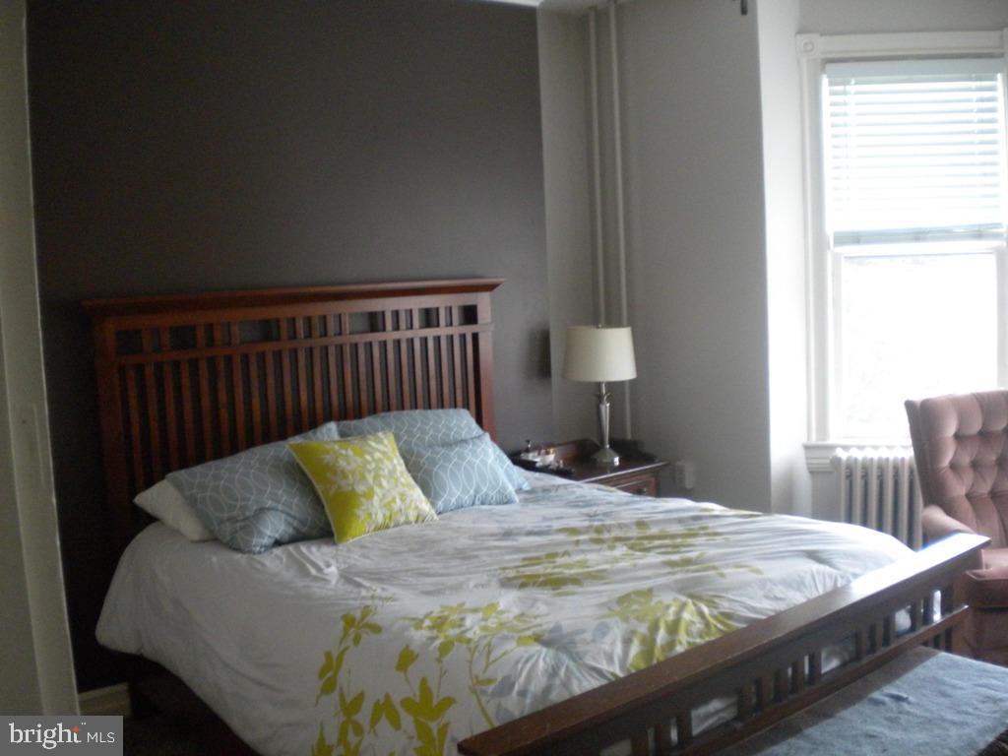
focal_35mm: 35
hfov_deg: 52.6
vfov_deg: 40.7
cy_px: 378
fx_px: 1019
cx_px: 504
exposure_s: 1/59.6
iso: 364
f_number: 3.1
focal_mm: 6.3
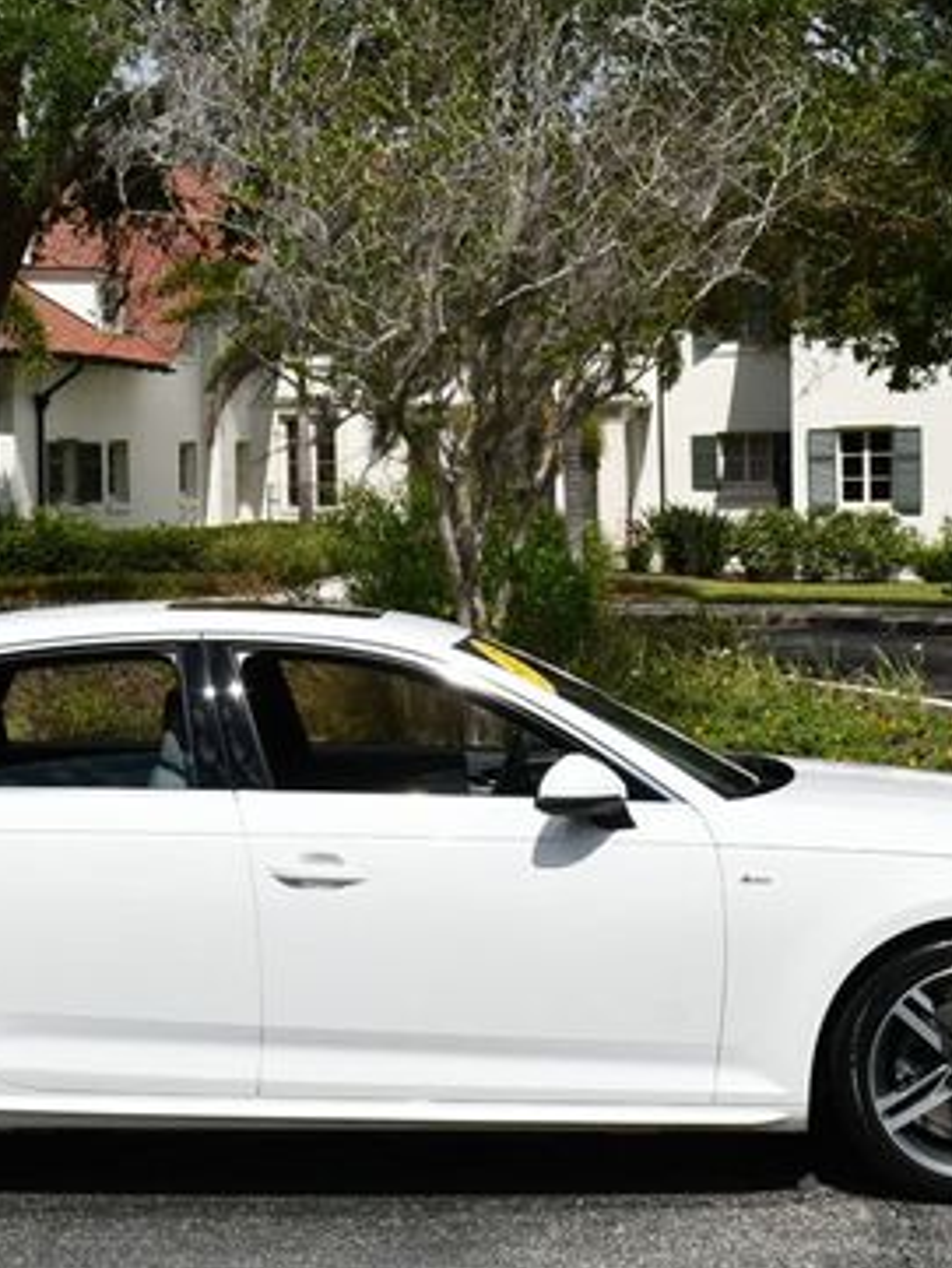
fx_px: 2749
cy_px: 622
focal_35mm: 75
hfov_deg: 19.6
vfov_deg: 26.0
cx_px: 316
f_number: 10
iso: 100
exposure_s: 1/400
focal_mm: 22
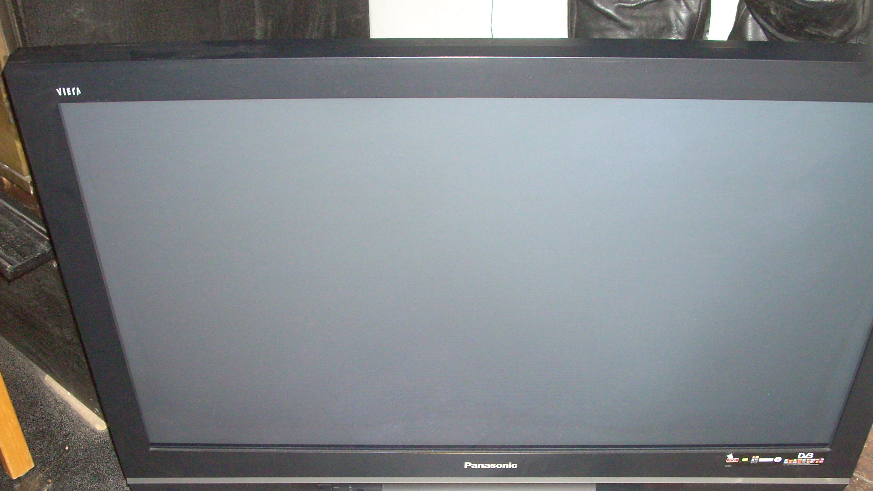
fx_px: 949
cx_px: 438
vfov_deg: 28.9
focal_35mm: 41
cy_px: 297
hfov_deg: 49.4
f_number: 2.8
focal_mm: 6.2
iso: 400
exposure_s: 1/60
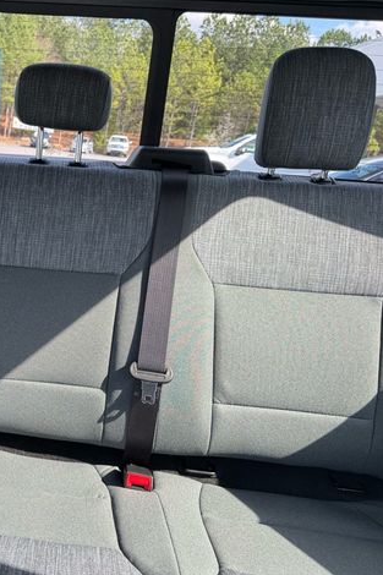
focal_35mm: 34
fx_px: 543
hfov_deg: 36.3
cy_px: 283
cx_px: 34
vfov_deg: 55.8
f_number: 1.78
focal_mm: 6.76
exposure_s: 1/121
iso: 64
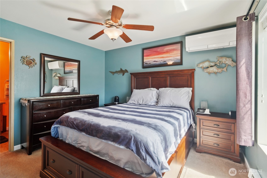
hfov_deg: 96.7
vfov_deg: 73.7
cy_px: 89
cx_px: 134
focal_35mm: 16
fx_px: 119
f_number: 8
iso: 1600
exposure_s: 1/50
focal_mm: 16
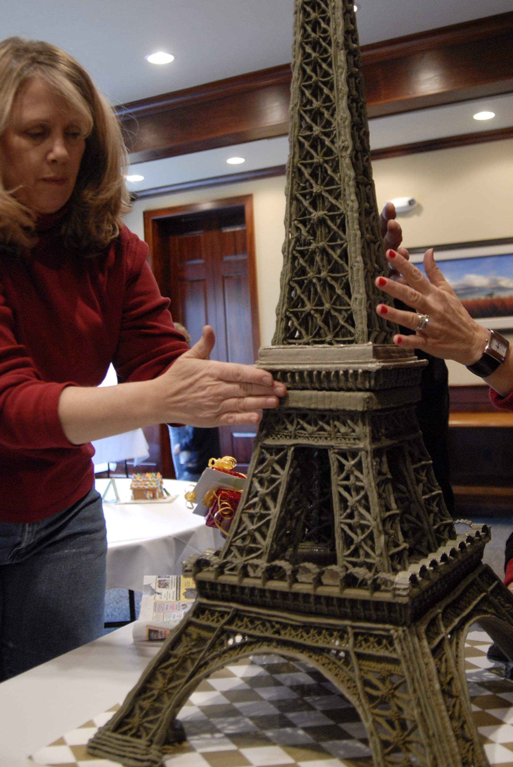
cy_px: 292
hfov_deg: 36.0
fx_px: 789
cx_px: 294
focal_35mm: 37
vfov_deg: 51.4
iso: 800
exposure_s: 1/60
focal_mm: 18
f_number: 2.8
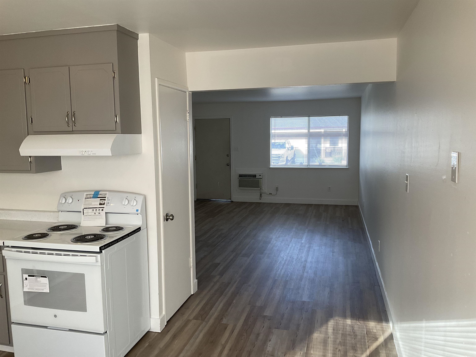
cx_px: 238
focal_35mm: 29
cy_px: 178
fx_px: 399
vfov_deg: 48.2
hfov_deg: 61.7
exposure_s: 1/120
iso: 50
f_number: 1.8
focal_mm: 3
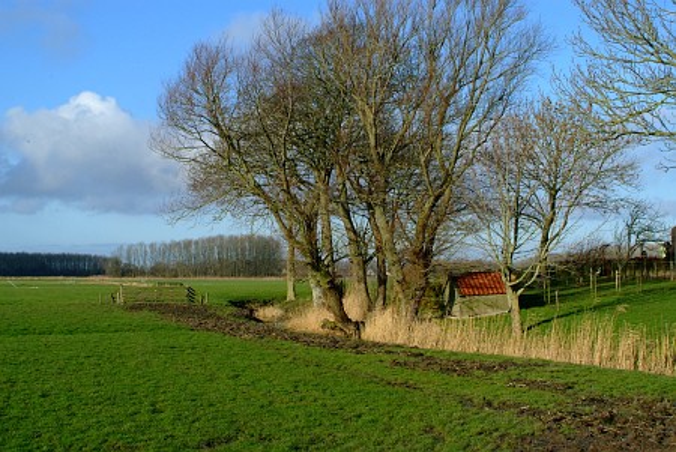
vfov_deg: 25.6
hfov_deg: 37.5
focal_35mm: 53
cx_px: 338
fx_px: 996
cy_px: 226
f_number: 13
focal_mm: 35
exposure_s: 1/350
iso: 400
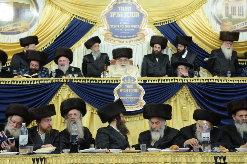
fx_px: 411
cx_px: 124
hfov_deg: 33.5
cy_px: 82
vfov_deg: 22.5
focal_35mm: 60
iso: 1250
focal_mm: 40
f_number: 3.2
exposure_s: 1/80
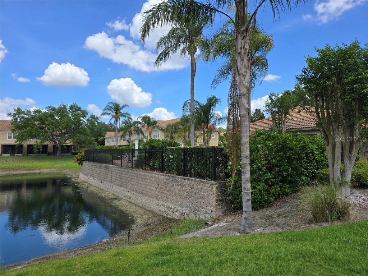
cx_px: 184
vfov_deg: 58.9
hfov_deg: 73.9
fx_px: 245
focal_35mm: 23
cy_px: 138
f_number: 1.7
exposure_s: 1/673
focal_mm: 6.3
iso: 12
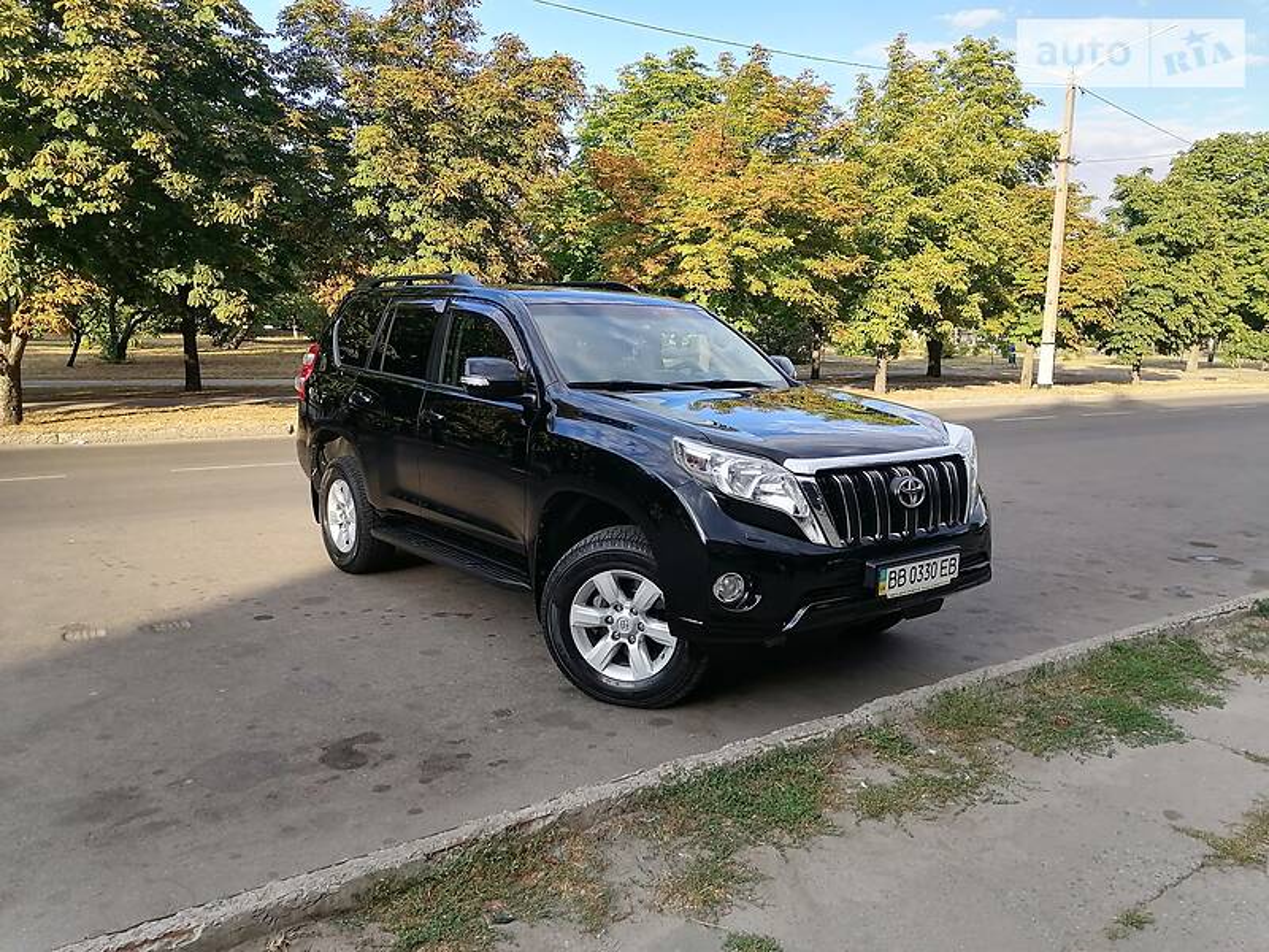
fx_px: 990
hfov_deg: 65.3
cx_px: 634
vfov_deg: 51.4
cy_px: 476
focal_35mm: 27
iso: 50
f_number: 1.8
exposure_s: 1/313
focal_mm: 5.3
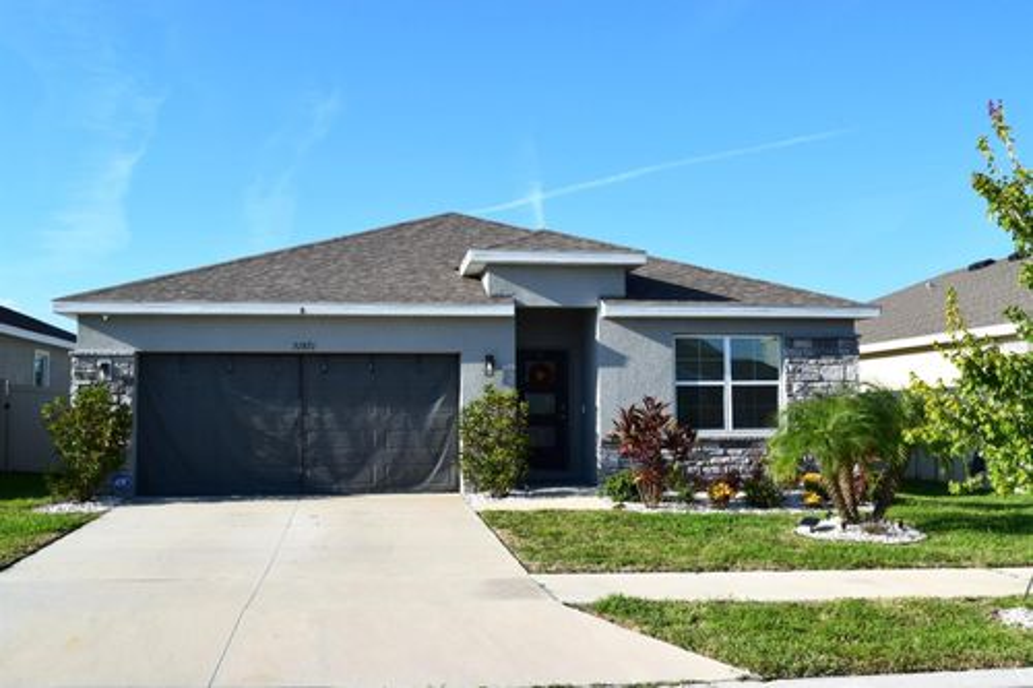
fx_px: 1033
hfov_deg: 53.1
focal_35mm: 36
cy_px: 344
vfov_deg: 36.8
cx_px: 516
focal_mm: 24
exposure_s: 1/500
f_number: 11
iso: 400
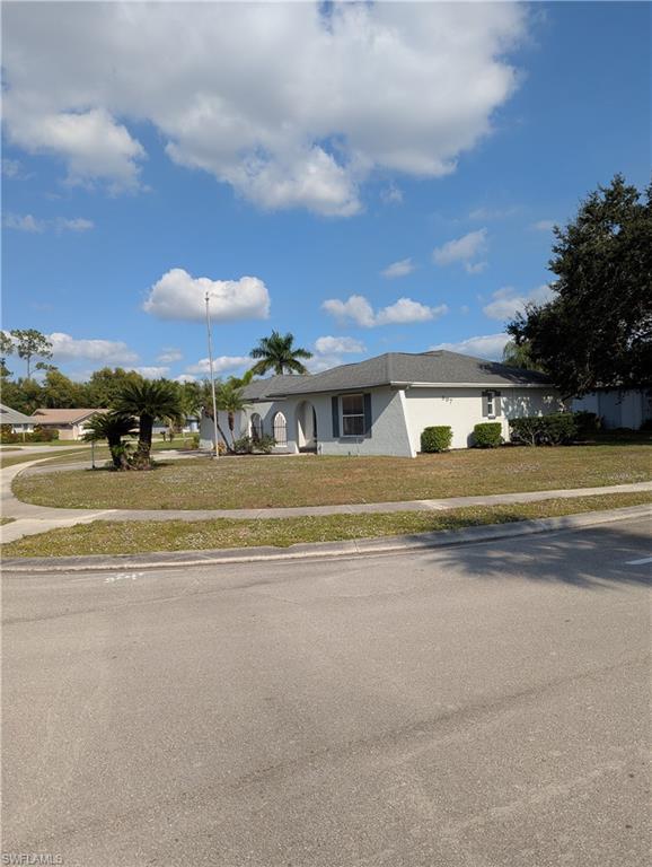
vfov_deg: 71.5
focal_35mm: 24
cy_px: 434
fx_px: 601
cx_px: 326
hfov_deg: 56.9
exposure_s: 1/3145
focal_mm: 6.81
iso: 46
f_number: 1.85
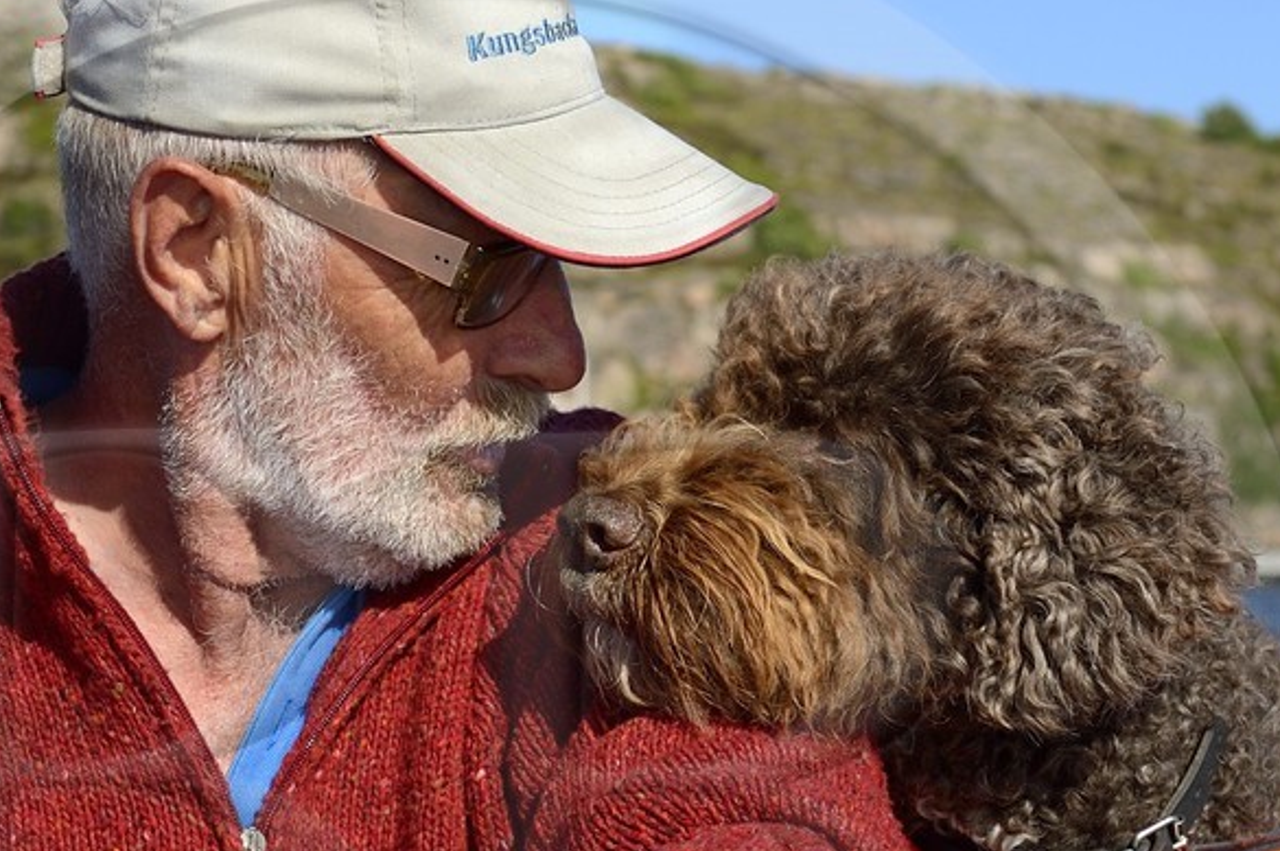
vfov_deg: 13.0
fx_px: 3695
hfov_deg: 19.6
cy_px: 794
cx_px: 435
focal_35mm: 104
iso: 200
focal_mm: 38
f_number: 5.6
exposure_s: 1/1250
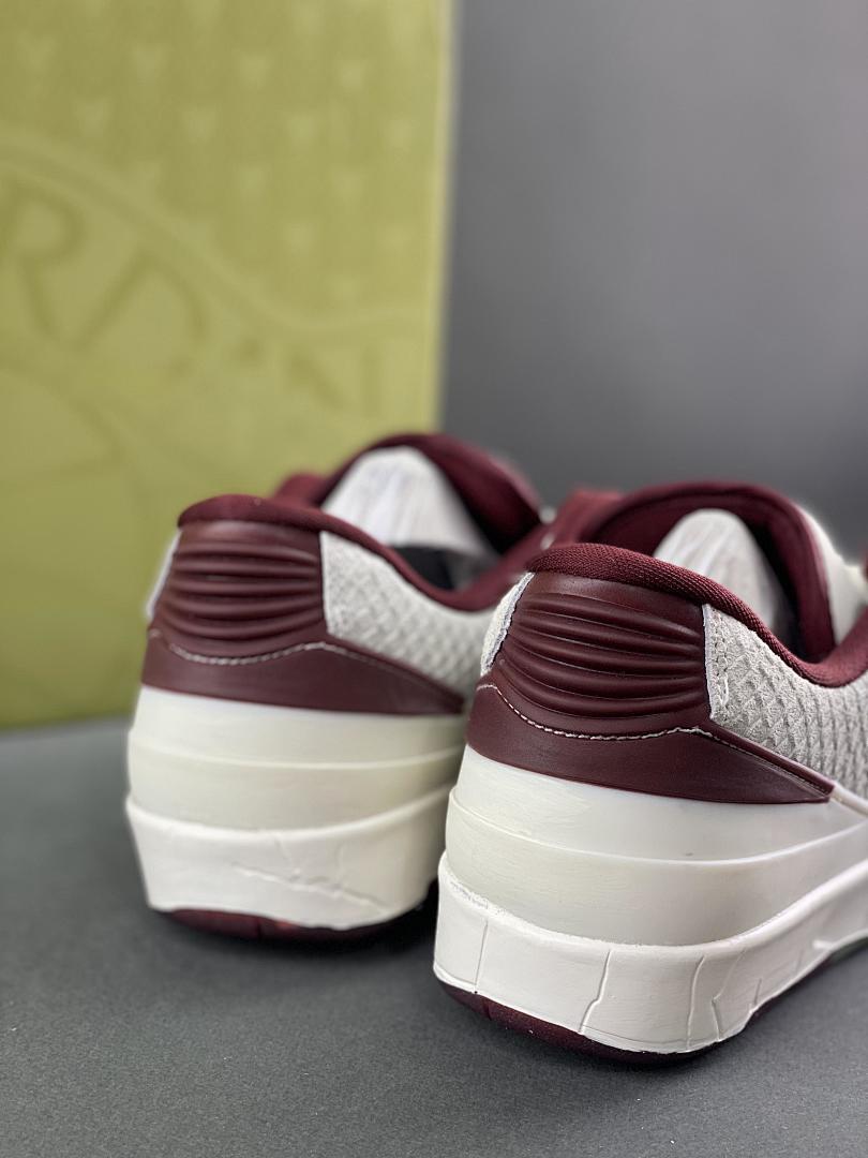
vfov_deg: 36.8
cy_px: 579
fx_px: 1739
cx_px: 434
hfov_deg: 28.0
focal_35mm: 52
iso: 50
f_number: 2
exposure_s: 1/122
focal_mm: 6
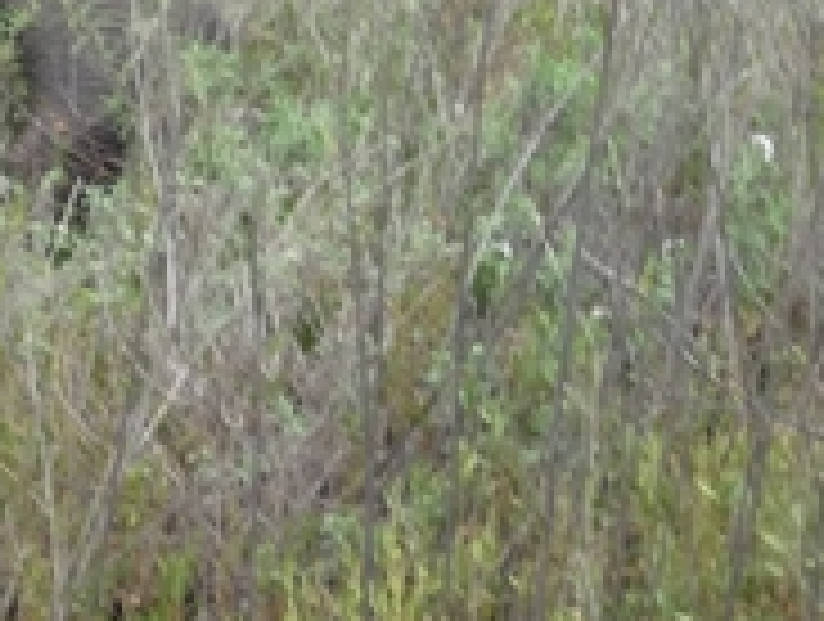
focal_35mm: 229
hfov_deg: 8.6
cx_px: 374
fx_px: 5462
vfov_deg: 6.4
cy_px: -364
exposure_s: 1/320
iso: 200
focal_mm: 12.2
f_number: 4.9
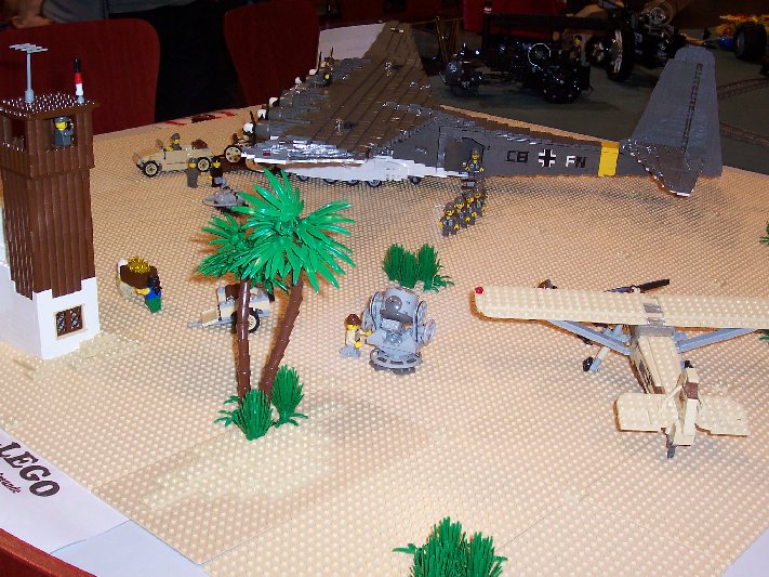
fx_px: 1022
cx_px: 384
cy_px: 288
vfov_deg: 31.5
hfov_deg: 41.2
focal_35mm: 46
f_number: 3
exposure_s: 1/60
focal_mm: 7
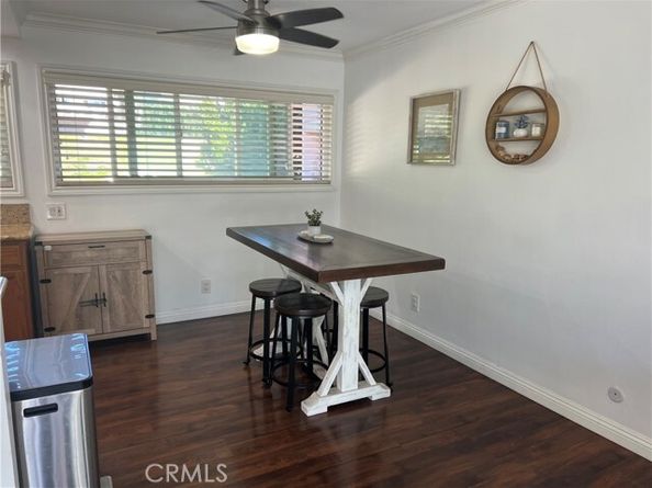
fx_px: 490
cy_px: 244
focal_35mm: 26
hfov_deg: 67.3
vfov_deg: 53.0
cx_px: 326
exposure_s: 1/120
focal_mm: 5.7
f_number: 1.5
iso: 64
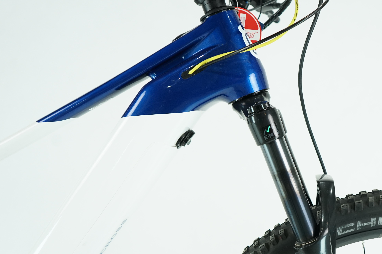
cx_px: 292
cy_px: 188
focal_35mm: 46
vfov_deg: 28.8
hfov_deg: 41.3
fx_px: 488
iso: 1000
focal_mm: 30
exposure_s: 1/200
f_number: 4
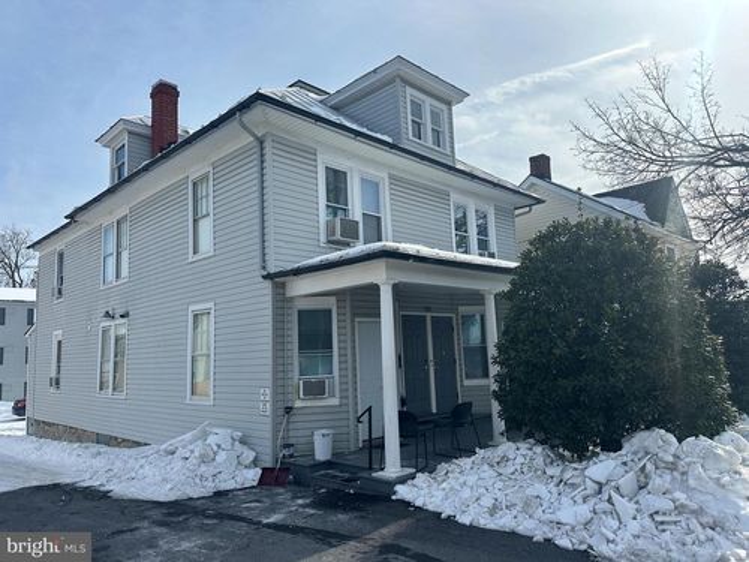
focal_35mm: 24
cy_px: 281
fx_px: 519
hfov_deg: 71.6
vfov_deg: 56.8
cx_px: 374
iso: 80
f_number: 1.78
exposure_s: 1/8197
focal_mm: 6.86
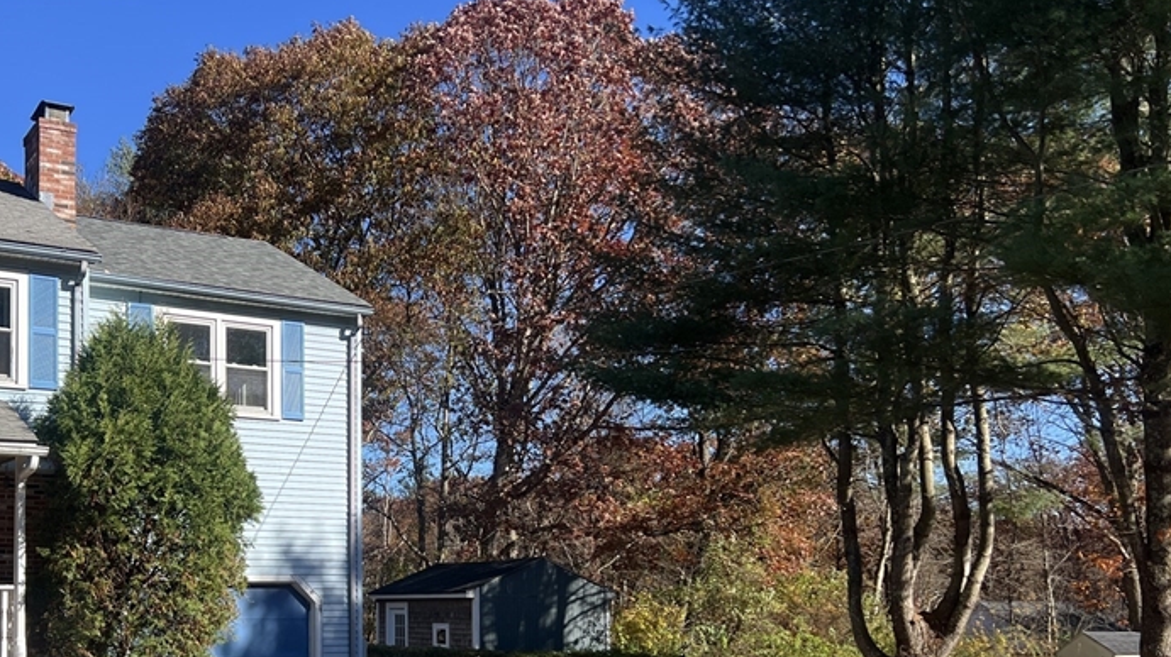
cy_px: 533
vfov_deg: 27.7
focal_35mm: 42
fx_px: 1304
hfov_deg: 47.3
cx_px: 356
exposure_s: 1/2762
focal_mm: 5.7
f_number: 1.5
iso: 50
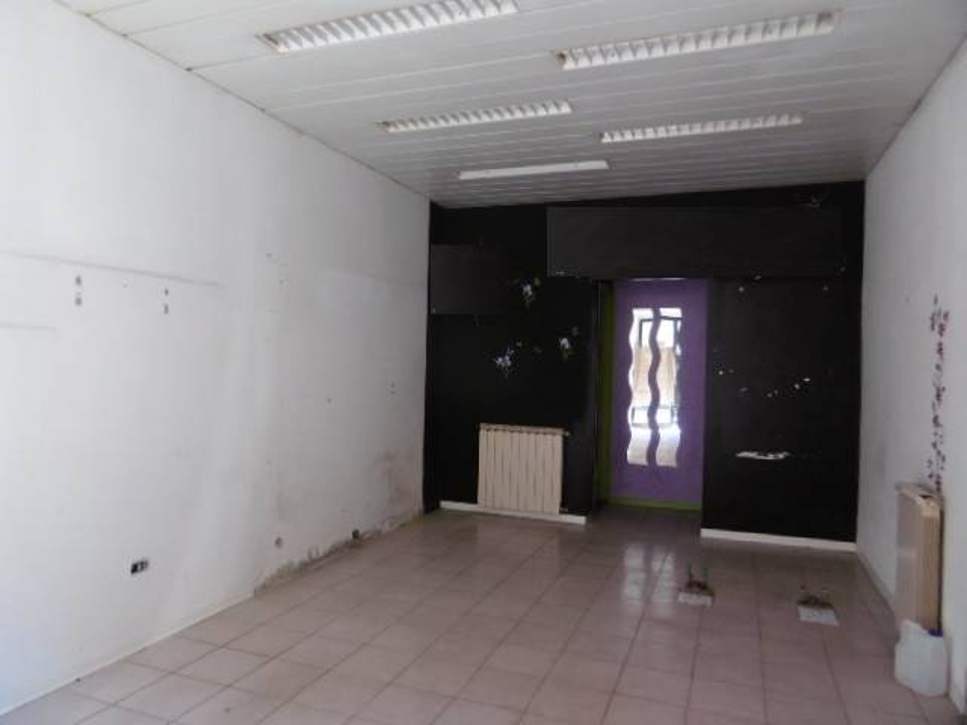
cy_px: 362
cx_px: 484
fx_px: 670
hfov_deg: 71.6
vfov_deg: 56.8
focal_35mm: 24
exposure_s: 1/60
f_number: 3.1
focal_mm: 4.3
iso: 250
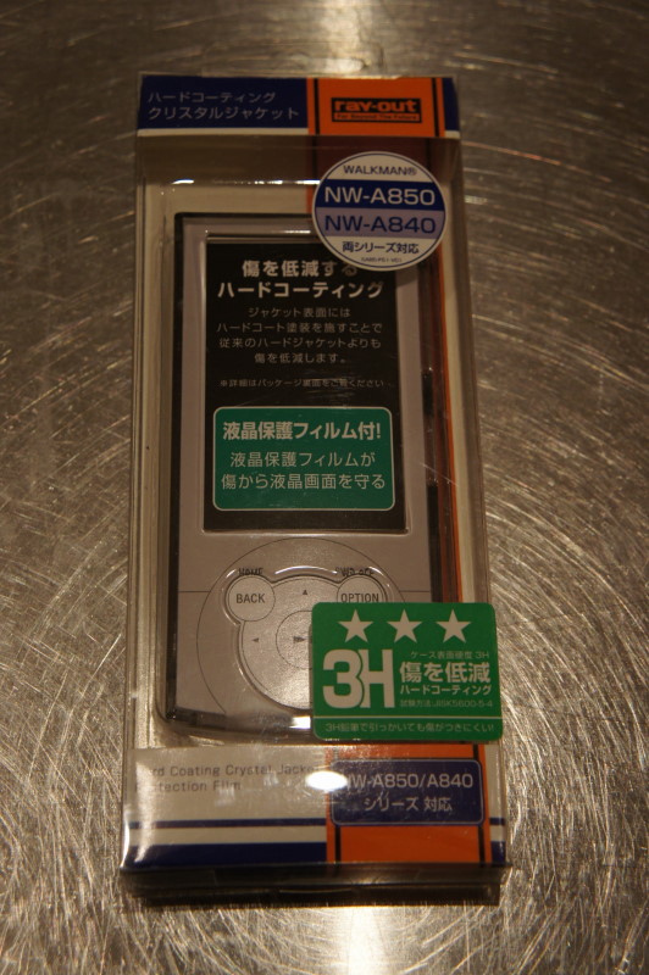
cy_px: 488
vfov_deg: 36.0
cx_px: 324
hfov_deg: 24.4
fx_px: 1503
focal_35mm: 56
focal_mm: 37
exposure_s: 1/60
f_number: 5.6
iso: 800
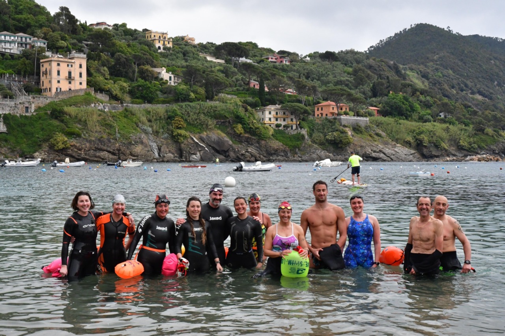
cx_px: 252
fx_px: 729
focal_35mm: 52
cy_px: 168
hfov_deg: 38.2
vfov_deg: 26.0
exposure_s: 1/1250
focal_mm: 35
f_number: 14
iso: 2500
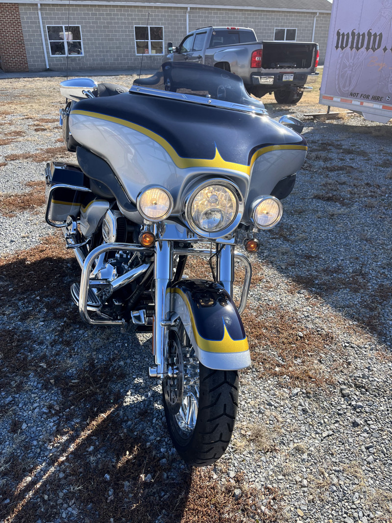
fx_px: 393
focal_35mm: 26
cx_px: 196
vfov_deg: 67.3
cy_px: 262
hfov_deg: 53.1
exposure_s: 1/1667
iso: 50
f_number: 1.6
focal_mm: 5.1
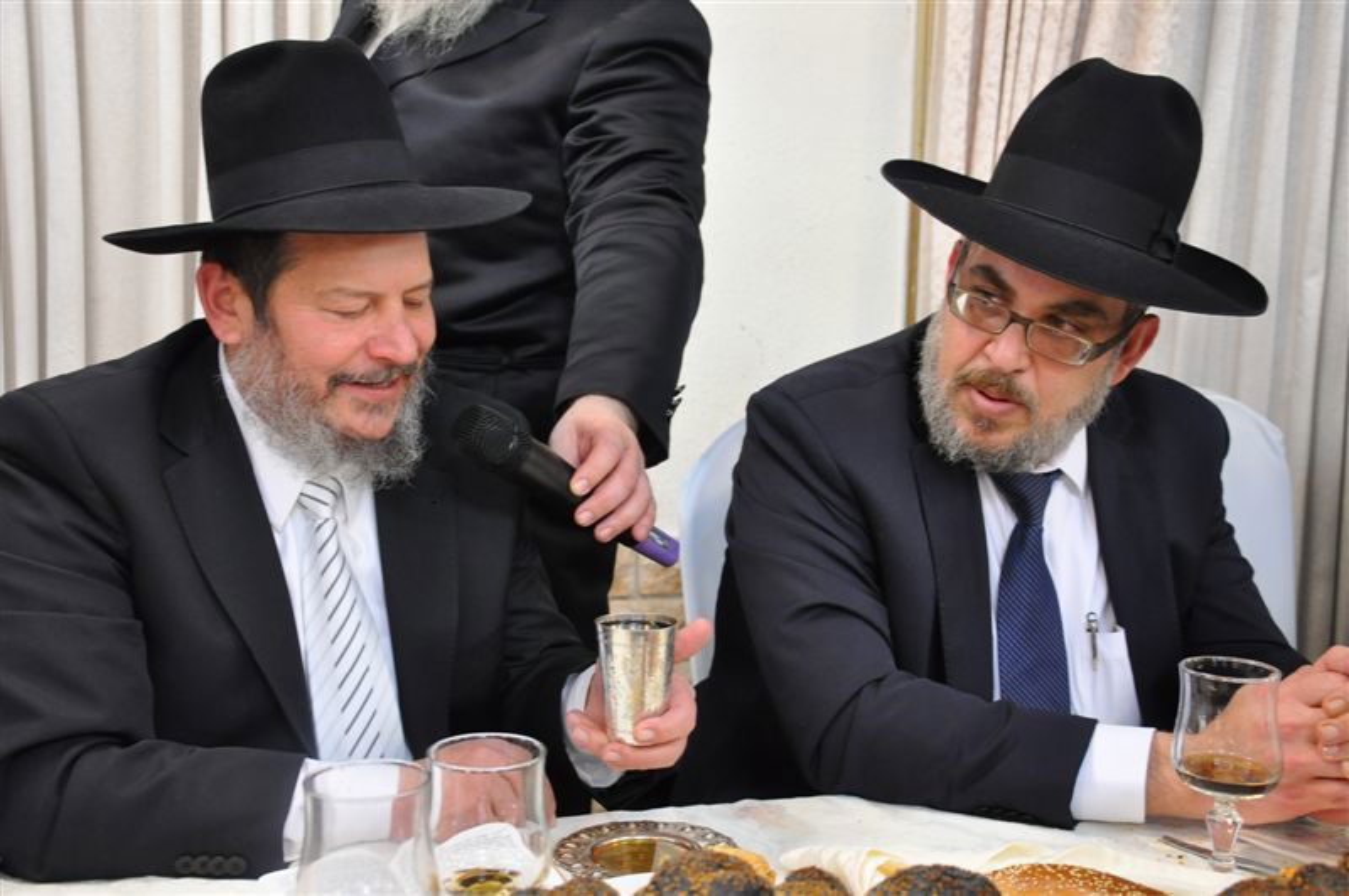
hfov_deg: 49.6
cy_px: 448
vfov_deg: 34.1
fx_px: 1459
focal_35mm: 39
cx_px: 674
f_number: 4.5
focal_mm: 26
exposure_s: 1/60
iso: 1250
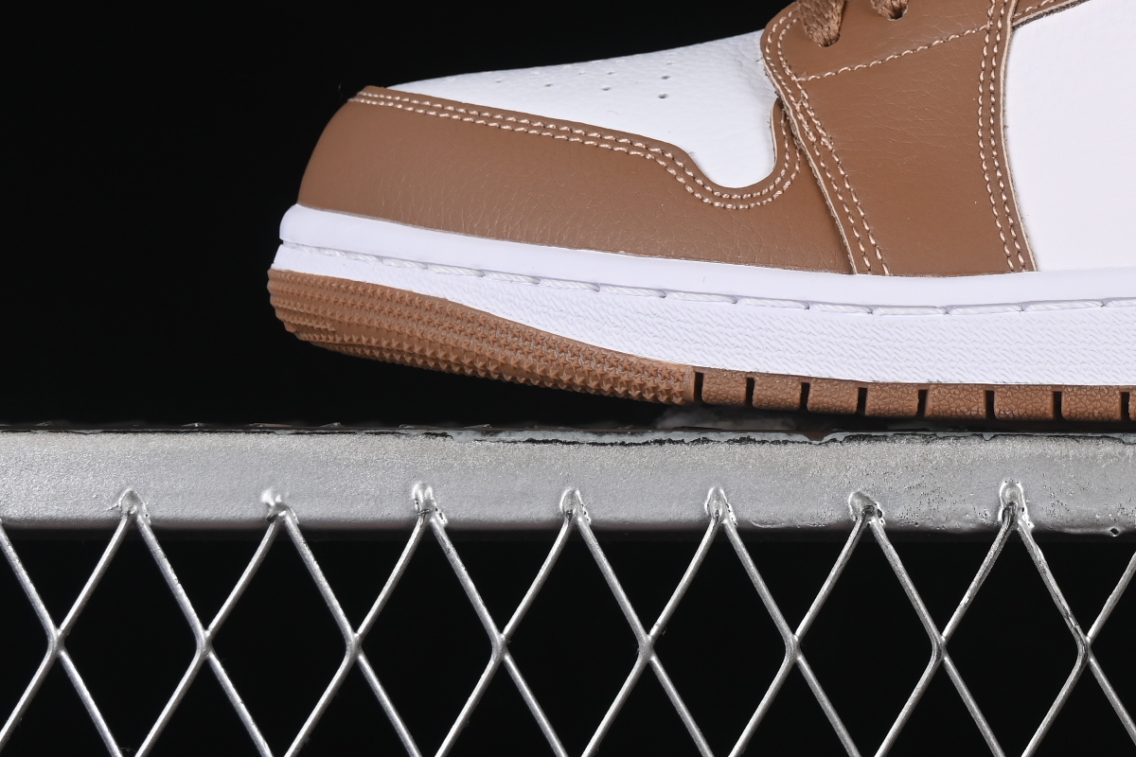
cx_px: 1193
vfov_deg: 7.8
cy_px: -112
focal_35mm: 174
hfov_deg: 11.7
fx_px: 5490
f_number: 8
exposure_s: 1/80
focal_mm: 50
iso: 160
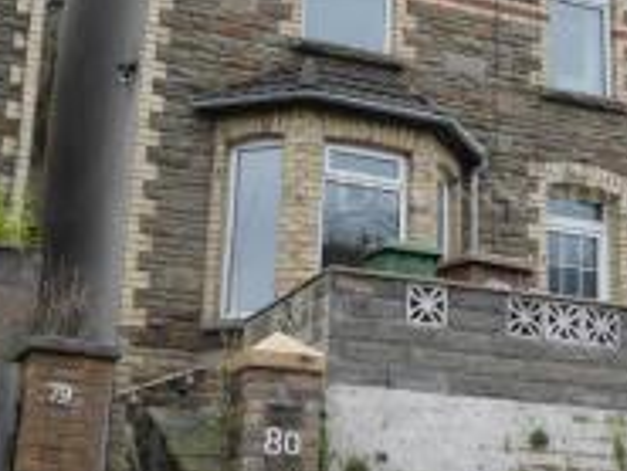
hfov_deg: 23.5
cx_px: 502
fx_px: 1486
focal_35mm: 82
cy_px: 195
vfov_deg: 18.0
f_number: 4
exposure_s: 1/80
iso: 200
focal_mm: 18
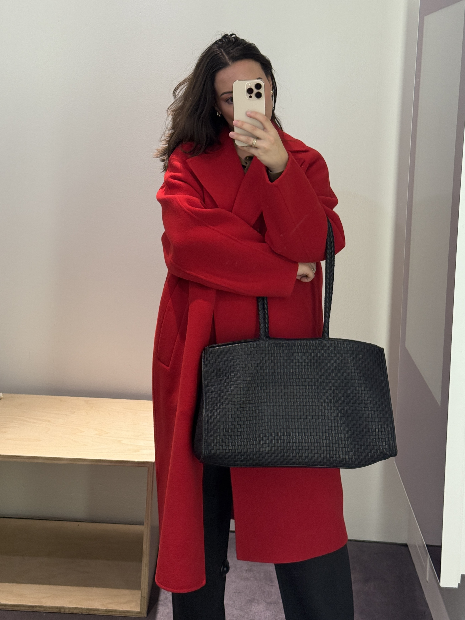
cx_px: 232
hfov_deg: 30.3
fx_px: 860
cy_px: 310
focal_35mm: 48
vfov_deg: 39.7
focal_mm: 6.76
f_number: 1.78
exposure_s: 1/120
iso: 160
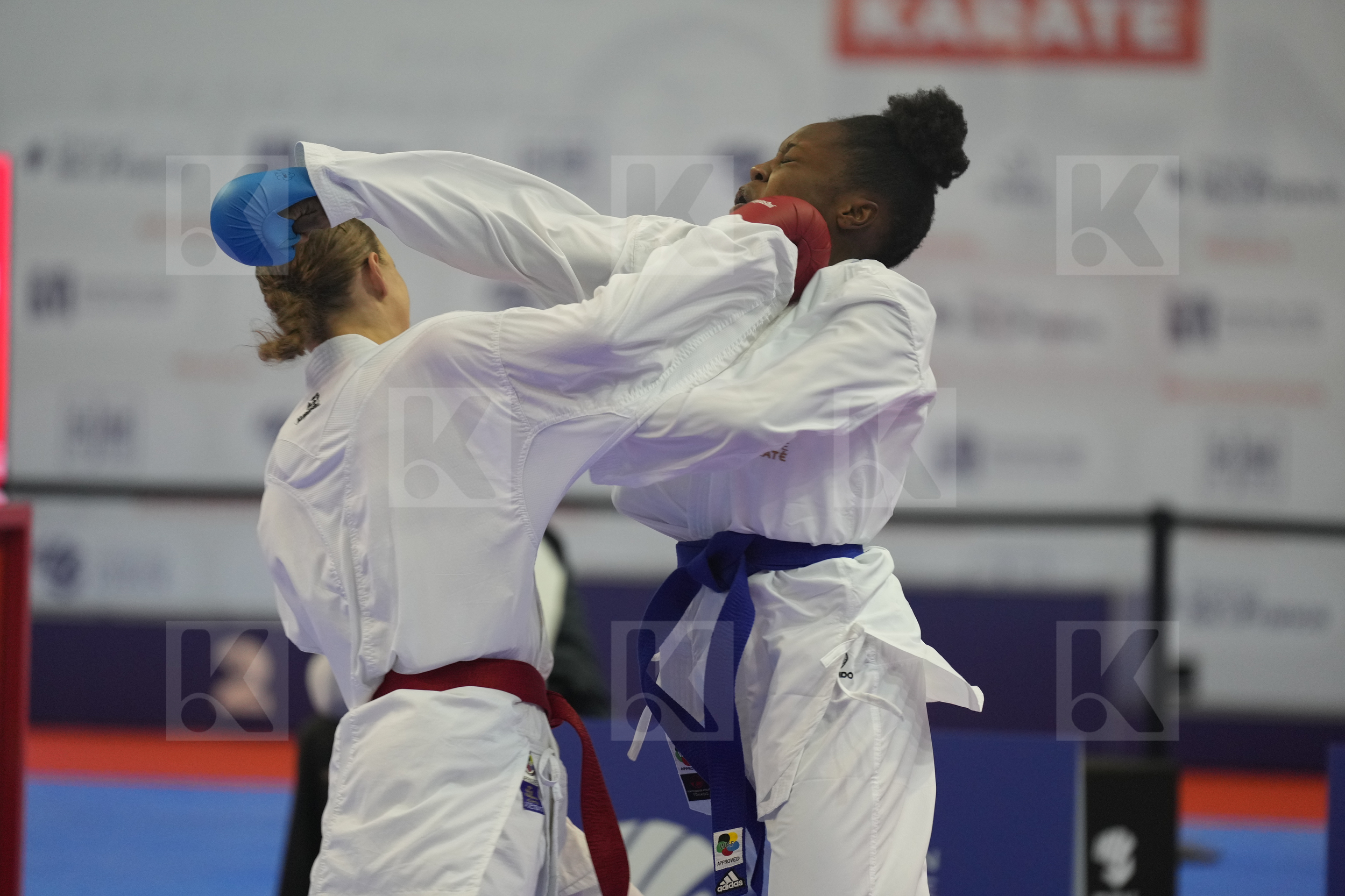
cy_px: 448
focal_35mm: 200
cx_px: 672
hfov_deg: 10.3
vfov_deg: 6.9
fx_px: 7471
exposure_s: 1/1000
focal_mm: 200
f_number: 2.8
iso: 2500
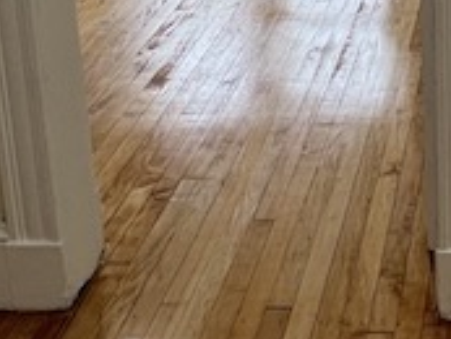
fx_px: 782
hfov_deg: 28.4
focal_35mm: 60
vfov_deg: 19.6
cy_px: -232
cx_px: 527
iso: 125
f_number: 1.8
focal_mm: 1.57
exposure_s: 1/120
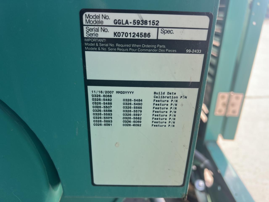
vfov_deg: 53.1
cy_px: 101
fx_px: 202
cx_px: 134
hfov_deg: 67.3
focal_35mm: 26
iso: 40
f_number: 1.5
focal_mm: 5.7
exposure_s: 1/274
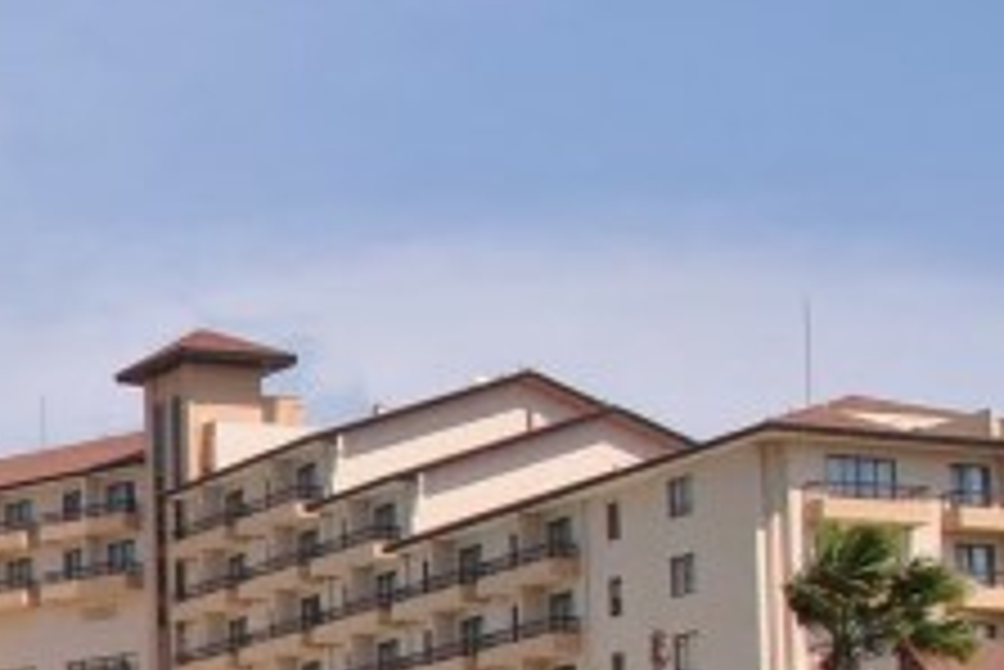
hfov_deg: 13.4
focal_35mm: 139
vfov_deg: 9.8
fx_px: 3879
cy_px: 791
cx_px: -768
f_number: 9
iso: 100
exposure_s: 1/320
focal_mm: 18
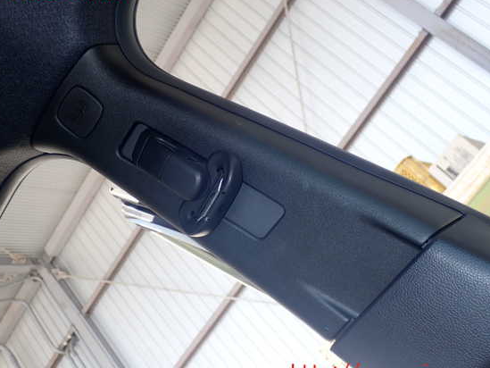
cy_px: 183
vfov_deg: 30.9
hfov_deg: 40.4
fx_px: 665
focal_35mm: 47
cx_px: 225
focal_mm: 7.86
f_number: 2.9
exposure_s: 1/80
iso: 125
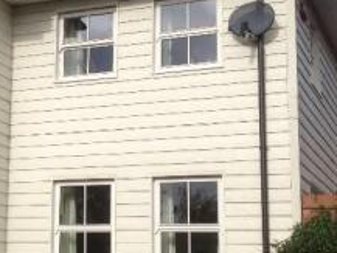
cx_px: 23
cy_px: 130
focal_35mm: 94
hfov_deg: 20.4
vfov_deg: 15.7
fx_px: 916
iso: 50
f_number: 2.4
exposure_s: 1/1905
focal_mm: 4.28
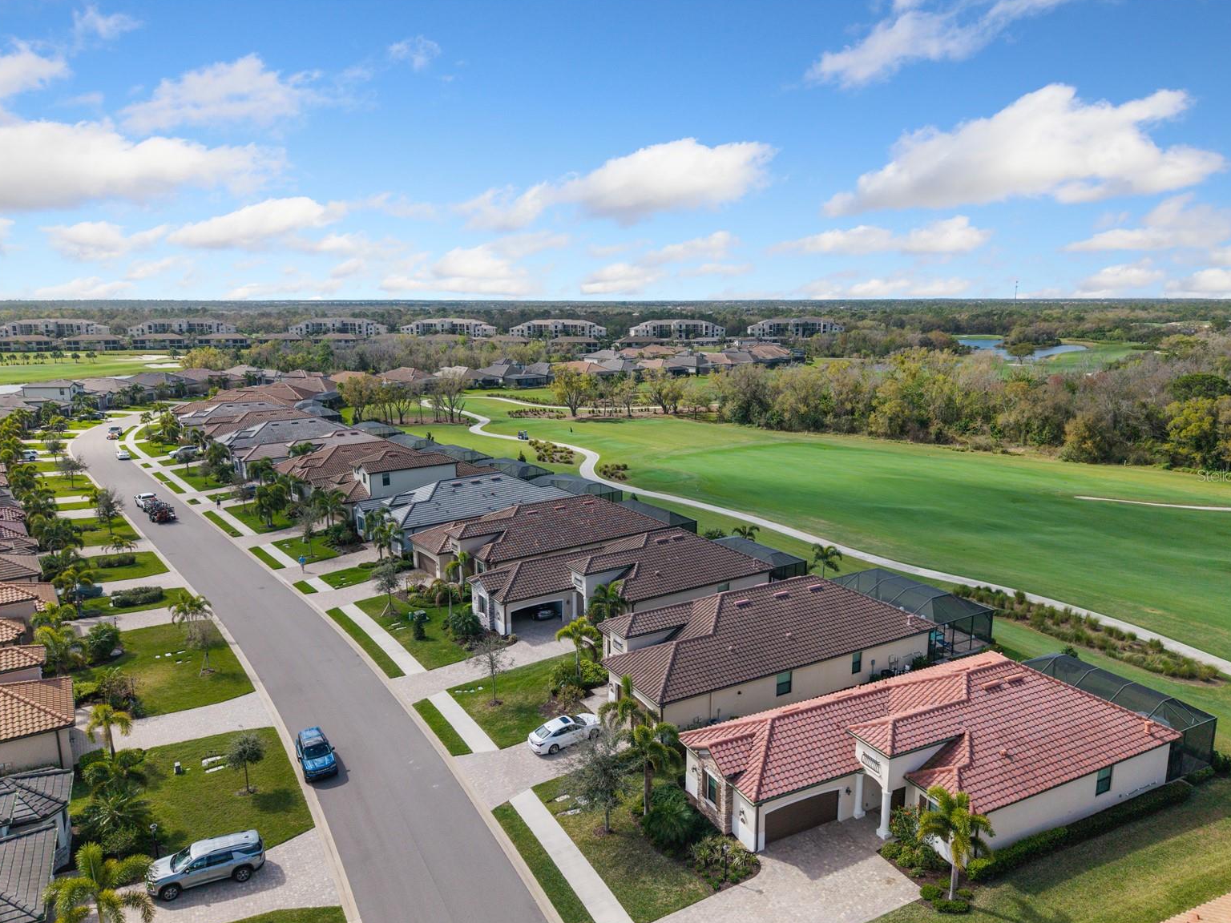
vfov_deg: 54.9
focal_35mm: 25
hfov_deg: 69.4
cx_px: 632
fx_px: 889
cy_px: 475
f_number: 1.8
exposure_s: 1/200
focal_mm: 8.67
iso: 200
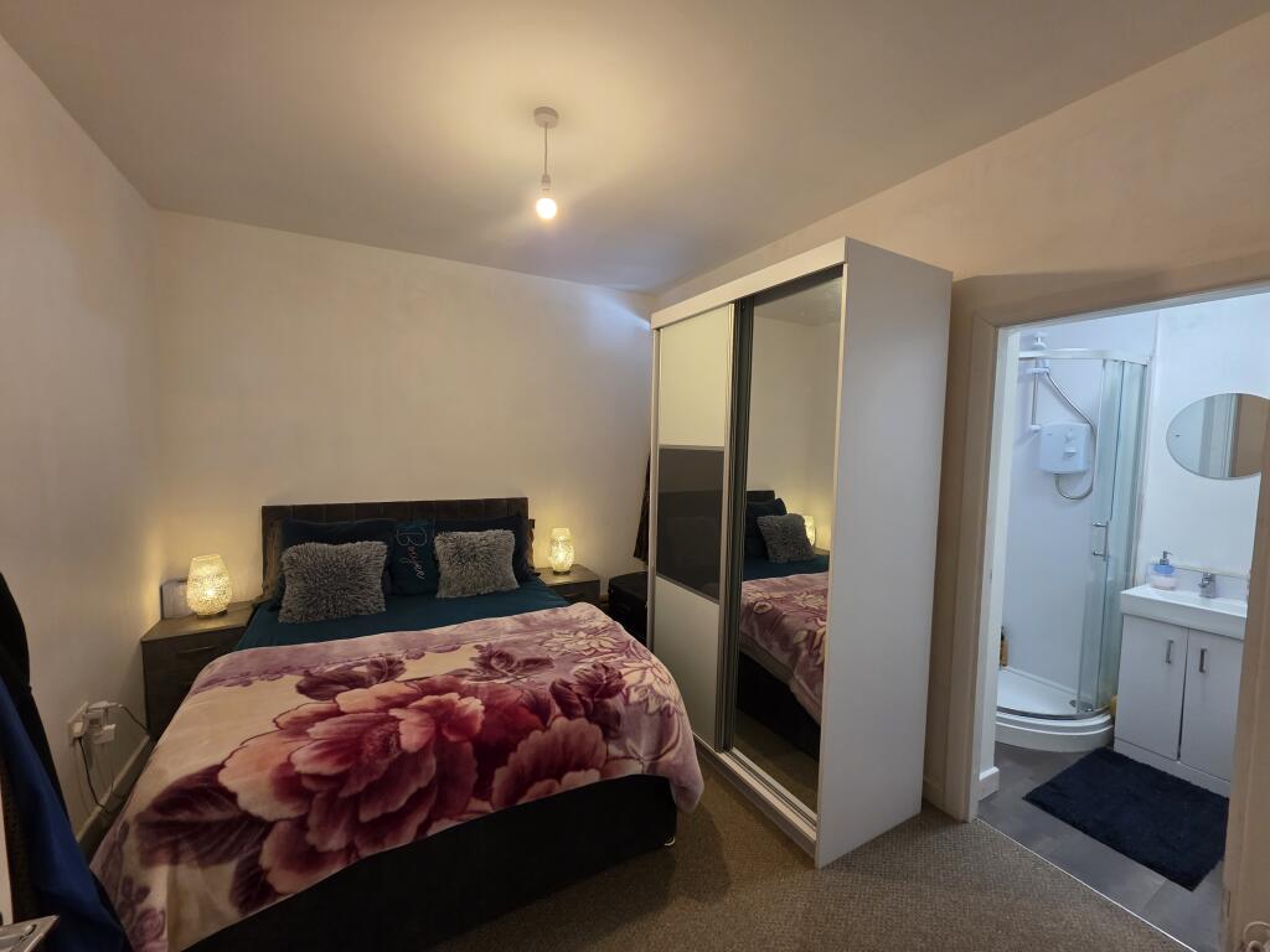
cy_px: 476
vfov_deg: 89.9
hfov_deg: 106.2
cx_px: 635
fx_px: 477
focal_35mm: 13
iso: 200
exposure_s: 1/50
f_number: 1.9
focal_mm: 2.2
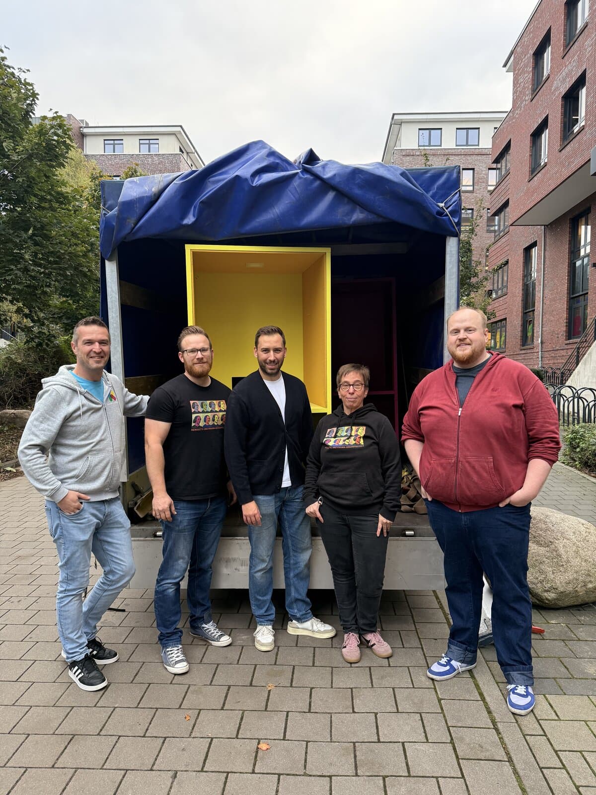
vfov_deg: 71.6
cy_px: 398
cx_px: 298
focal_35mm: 24
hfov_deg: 56.8
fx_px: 551
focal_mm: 6.76
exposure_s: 1/228
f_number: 1.78
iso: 200
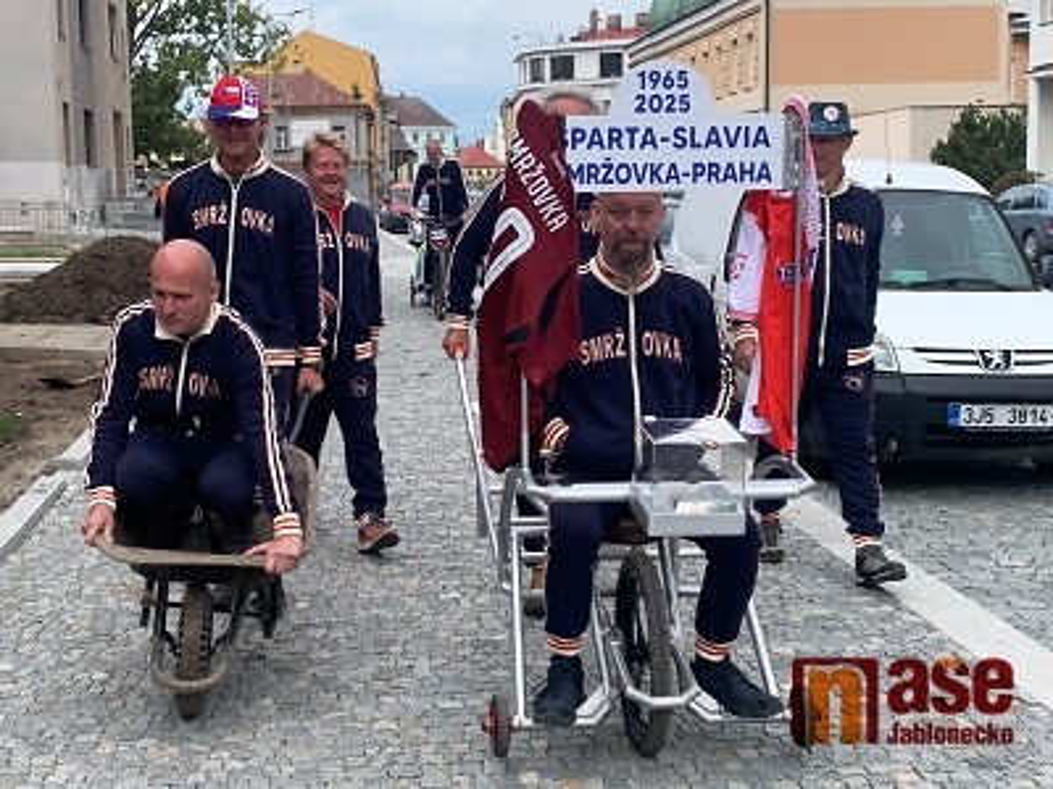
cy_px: 394
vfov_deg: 42.9
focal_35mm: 33
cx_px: 526
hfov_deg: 55.4
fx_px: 1004
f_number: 1.8
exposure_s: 1/660
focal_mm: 4.25
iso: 25
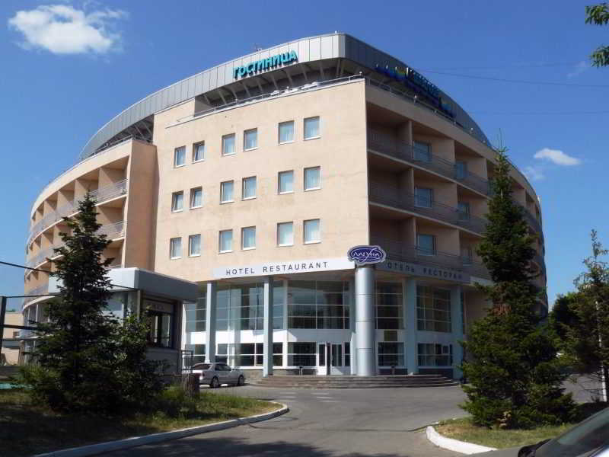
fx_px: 633
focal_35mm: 36
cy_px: 228
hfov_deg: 51.4
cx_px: 304
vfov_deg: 39.7
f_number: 6.3
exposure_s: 1/400
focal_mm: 6
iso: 100
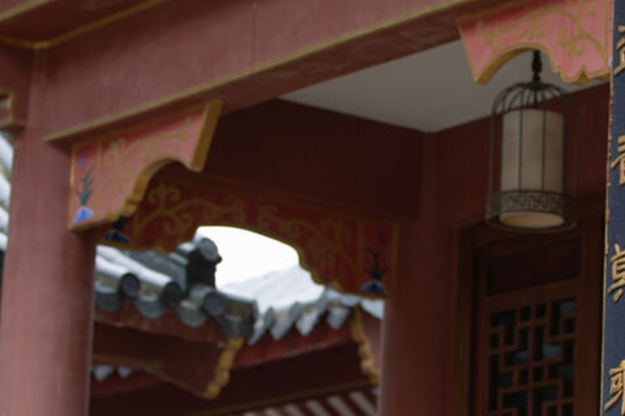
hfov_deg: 11.9
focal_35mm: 173
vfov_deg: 7.9
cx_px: 407
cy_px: 333
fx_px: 3002
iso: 160
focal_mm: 70
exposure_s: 1/640
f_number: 2.8
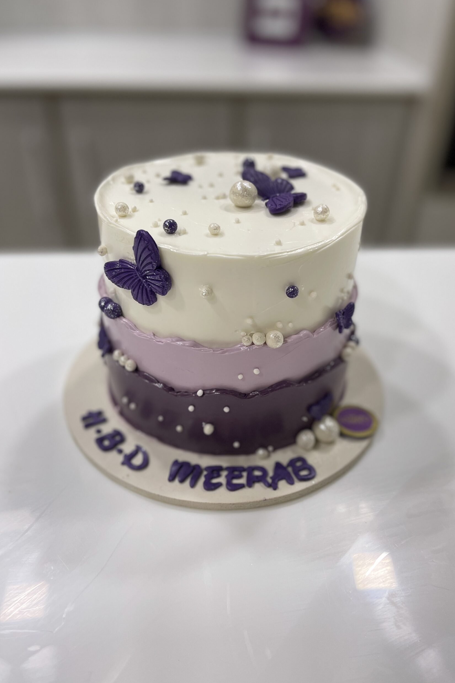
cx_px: 247
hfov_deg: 46.4
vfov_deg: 65.5
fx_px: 531
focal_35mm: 28
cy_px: 345
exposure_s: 1/100
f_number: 1.6
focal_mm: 5.1
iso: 100
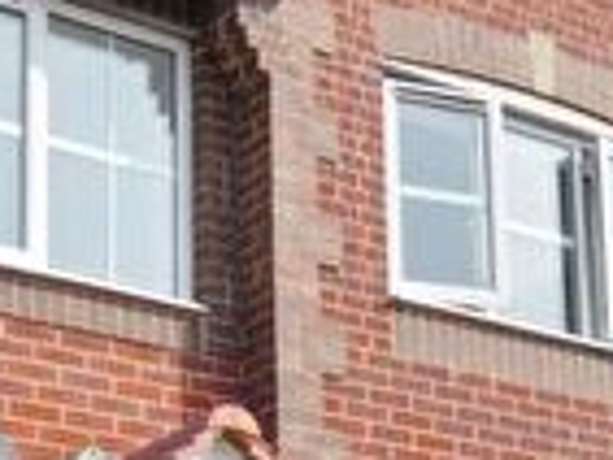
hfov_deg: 19.7
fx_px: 1755
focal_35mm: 99
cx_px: 178
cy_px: 670
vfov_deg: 14.1
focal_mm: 3.6
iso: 80
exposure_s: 1/1000
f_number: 3.5
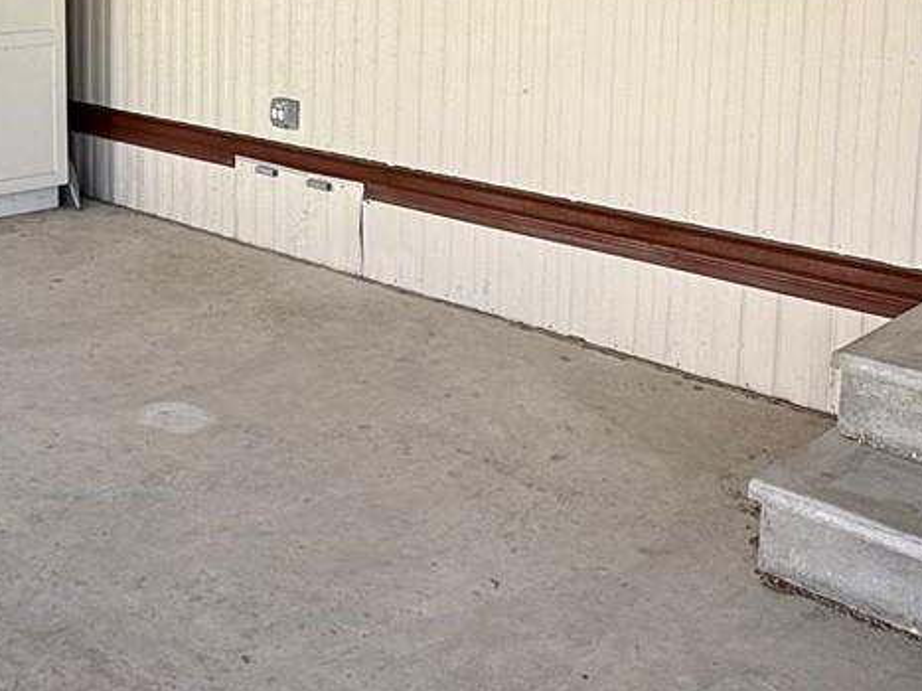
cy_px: 51
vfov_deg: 28.9
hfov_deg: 39.2
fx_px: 1278
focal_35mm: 48
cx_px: 302
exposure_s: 1/125
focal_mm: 2.22
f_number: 2.2
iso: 50
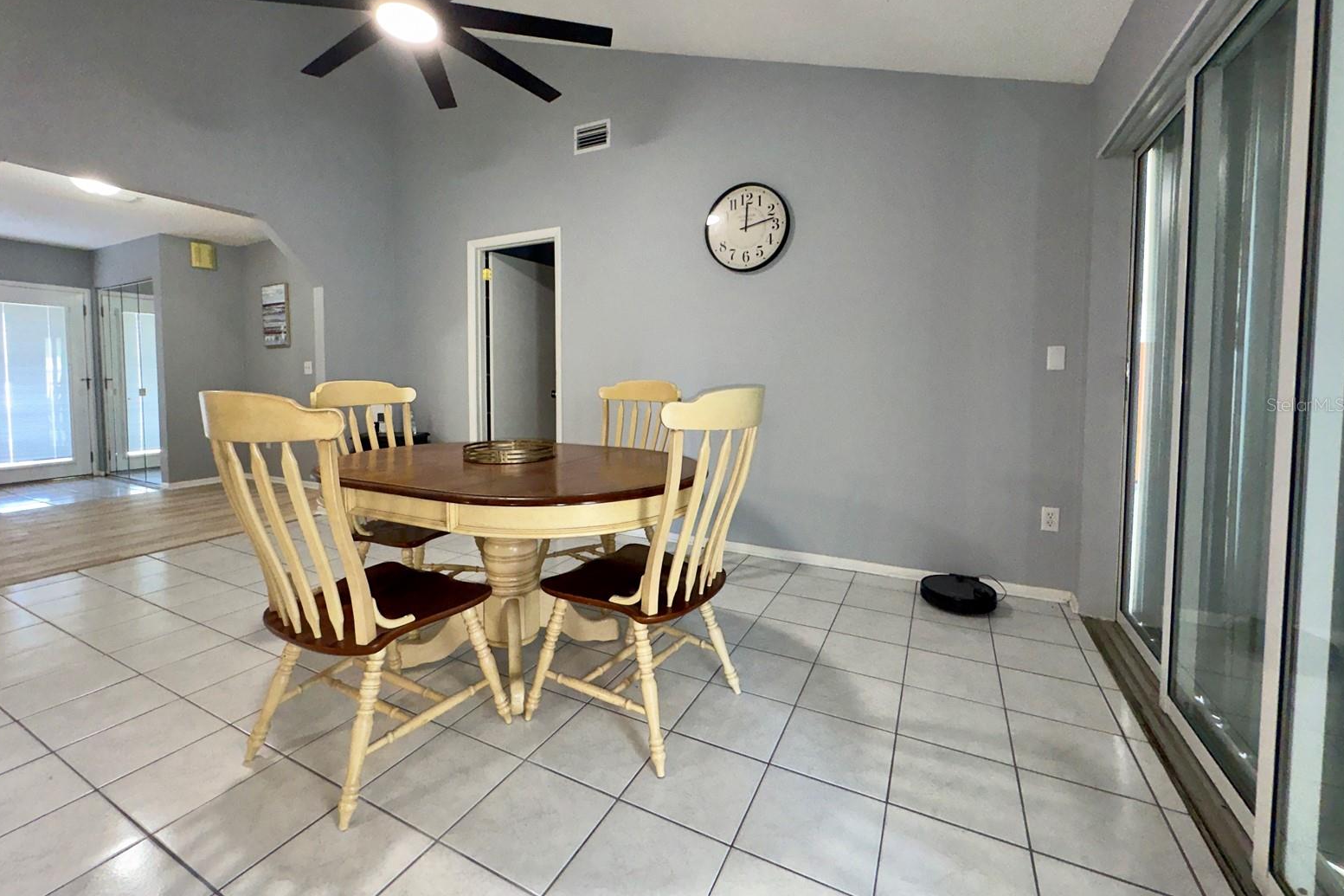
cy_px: 404
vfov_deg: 77.1
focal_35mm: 15
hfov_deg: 100.4
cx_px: 656
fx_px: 560
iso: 640
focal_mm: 2.22
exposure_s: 1/60
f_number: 2.2
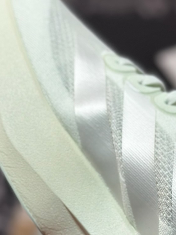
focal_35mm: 129
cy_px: 247
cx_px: 164
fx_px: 874
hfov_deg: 11.4
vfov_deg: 15.0
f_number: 1.78
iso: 80
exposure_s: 1/1085
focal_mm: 6.86
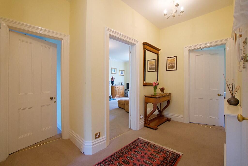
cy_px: 83
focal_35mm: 15
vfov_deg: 77.3
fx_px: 103
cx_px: 124
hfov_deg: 100.4
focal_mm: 10
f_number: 4
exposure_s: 1/160
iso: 1250
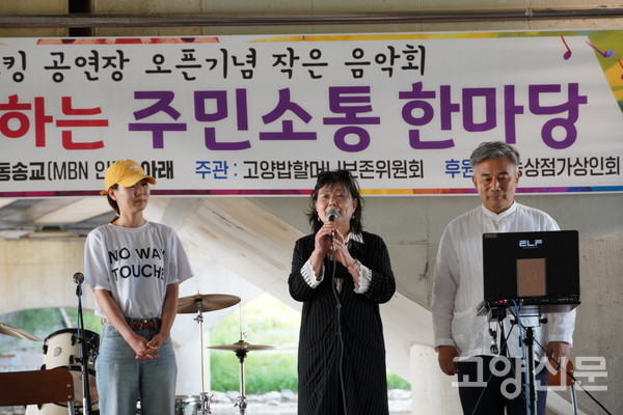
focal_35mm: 112
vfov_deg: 12.2
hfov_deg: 18.2
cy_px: 208
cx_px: 312
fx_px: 1947
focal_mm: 75
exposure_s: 1/125
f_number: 5.6
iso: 1000
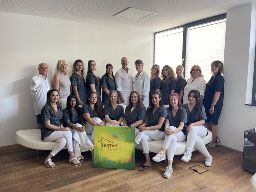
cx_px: 128
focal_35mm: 25
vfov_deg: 54.9
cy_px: 96
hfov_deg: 69.4
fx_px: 185
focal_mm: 5.1
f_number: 1.6
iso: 160
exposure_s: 1/60
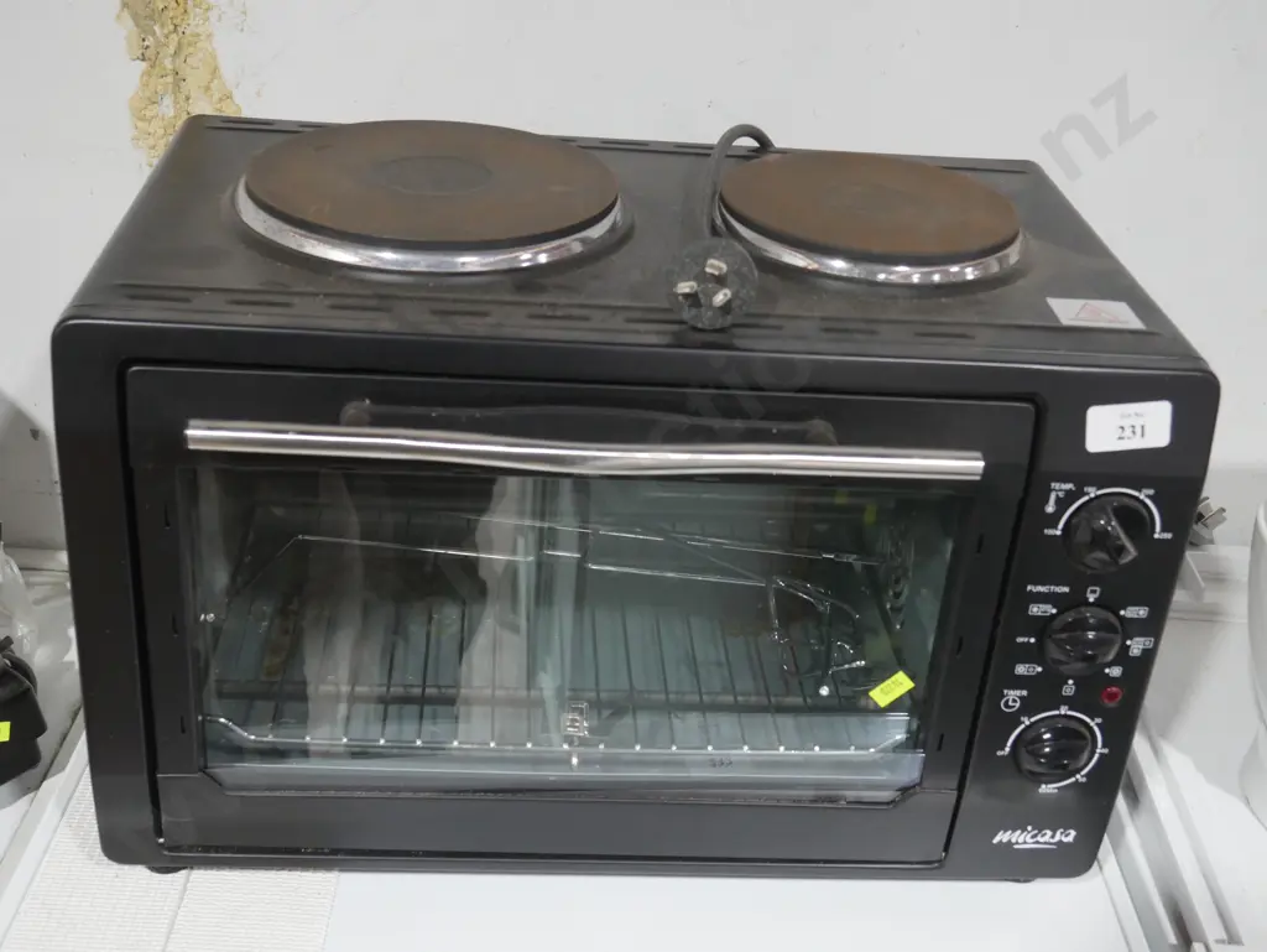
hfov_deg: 41.2
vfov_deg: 31.5
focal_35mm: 46
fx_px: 1684
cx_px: 634
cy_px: 476
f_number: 5.1
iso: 1600
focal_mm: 23
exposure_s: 1/60
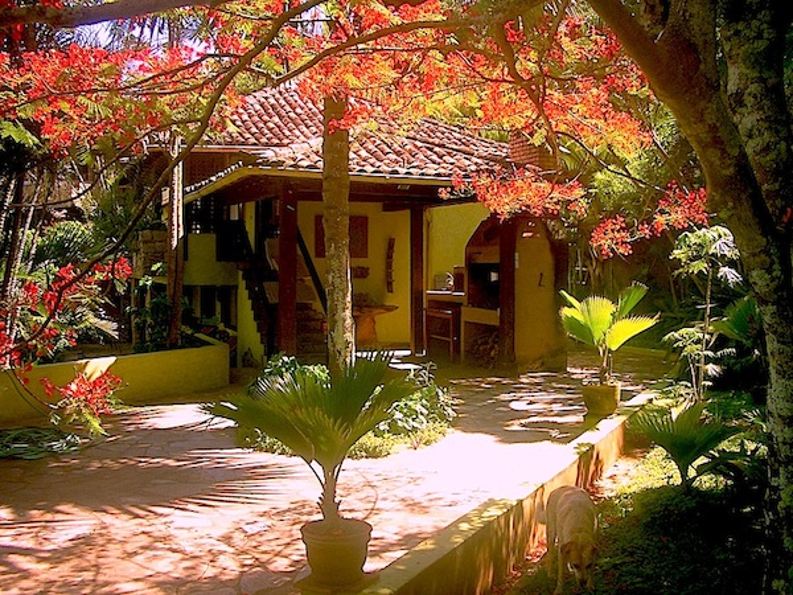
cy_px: 298
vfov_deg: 40.7
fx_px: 802
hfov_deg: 52.6
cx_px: 396
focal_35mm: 35
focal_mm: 5.8
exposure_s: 1/100
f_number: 4.3
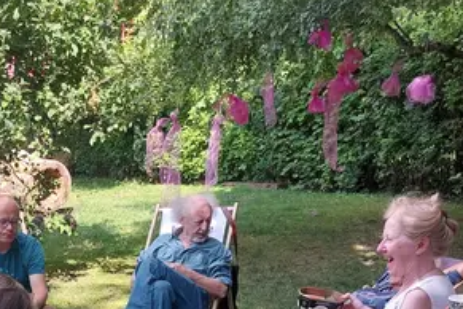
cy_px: 411
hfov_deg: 27.1
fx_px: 900
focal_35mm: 70
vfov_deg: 18.1
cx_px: -6
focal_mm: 5.23
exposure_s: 1/155
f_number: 1.8
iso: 25
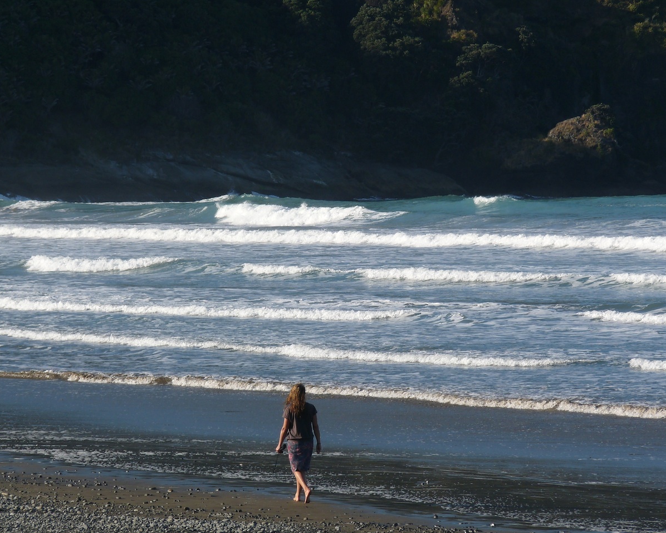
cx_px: 351
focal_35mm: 234
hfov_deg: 8.3
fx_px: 4613
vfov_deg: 6.6
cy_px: 267
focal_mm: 39.9
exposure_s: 1/500
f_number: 5.6
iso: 100
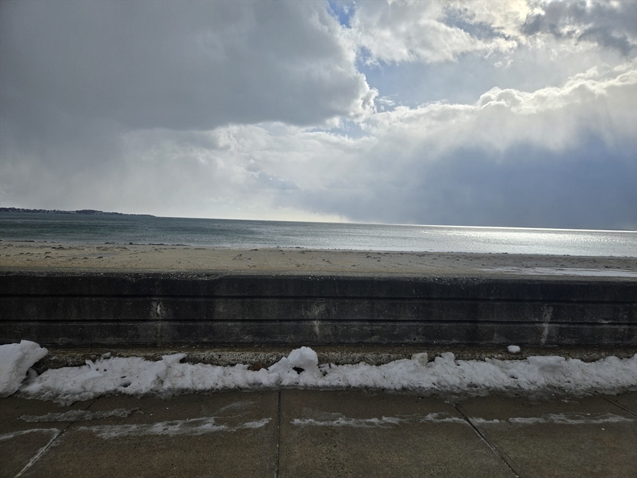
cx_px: 318
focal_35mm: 23
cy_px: 239
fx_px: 423
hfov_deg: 73.9
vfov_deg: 58.9
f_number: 1.8
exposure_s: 1/3151
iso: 25
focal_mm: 5.4
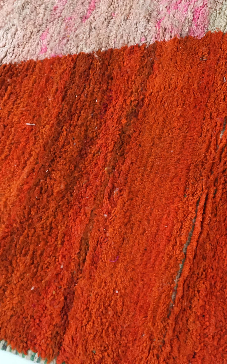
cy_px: 152
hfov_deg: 29.0
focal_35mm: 44
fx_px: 436
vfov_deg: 45.1
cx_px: 157
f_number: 2.2
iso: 100
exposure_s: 1/33
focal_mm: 4.15
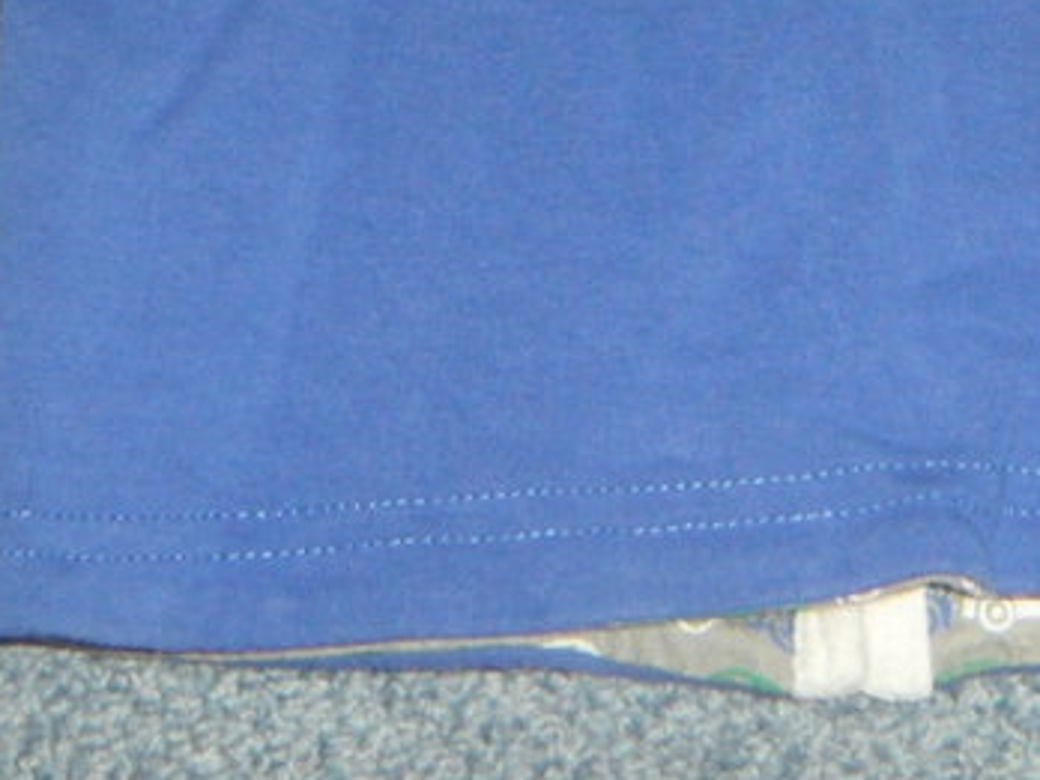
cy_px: -613
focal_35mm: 92
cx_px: 623
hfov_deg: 21.3
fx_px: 2764
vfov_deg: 14.2
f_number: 8.2
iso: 100
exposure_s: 1/10
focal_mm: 4.1
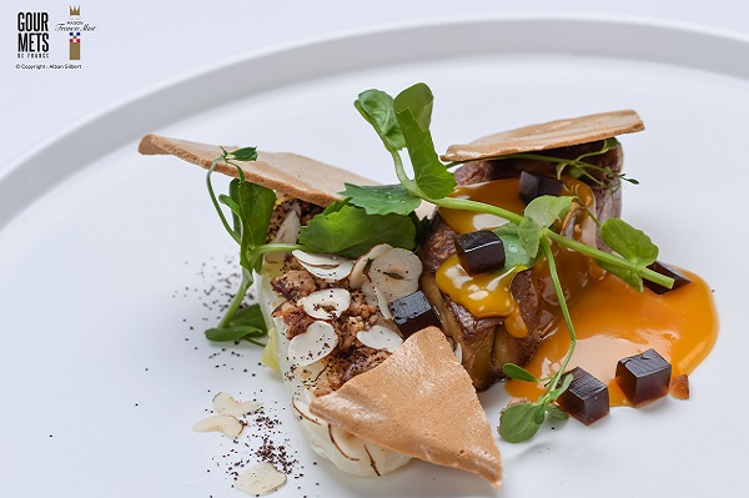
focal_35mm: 105
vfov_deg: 13.0
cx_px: 374
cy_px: 249
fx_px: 2183
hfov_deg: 19.5
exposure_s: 1/100
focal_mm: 105
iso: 200
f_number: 14
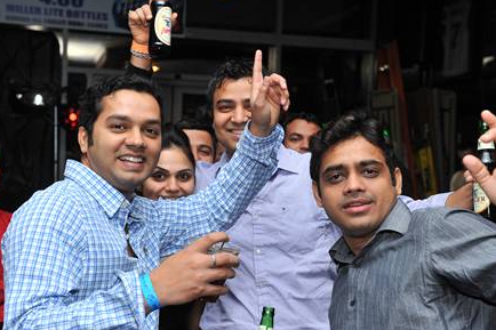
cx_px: 229
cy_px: 185
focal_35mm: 57
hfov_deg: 35.0
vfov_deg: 23.7
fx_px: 785
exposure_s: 1/100
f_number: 5
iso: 800
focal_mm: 45
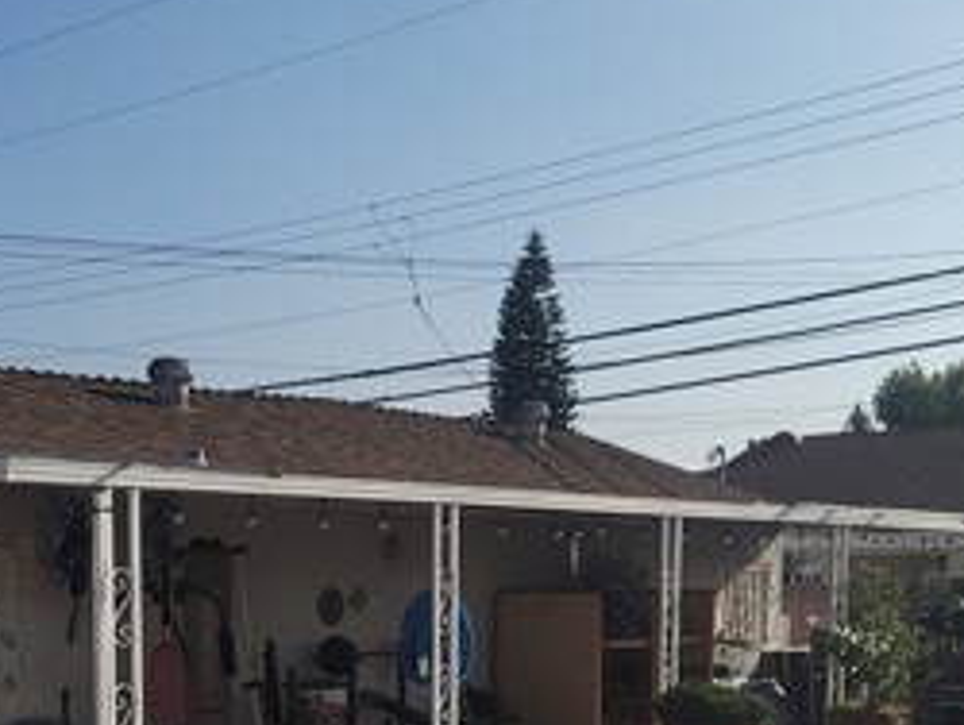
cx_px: 343
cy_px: 744
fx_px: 1784
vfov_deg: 22.0
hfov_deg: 30.1
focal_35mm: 64
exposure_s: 1/1208
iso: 20
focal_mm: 7
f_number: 1.8
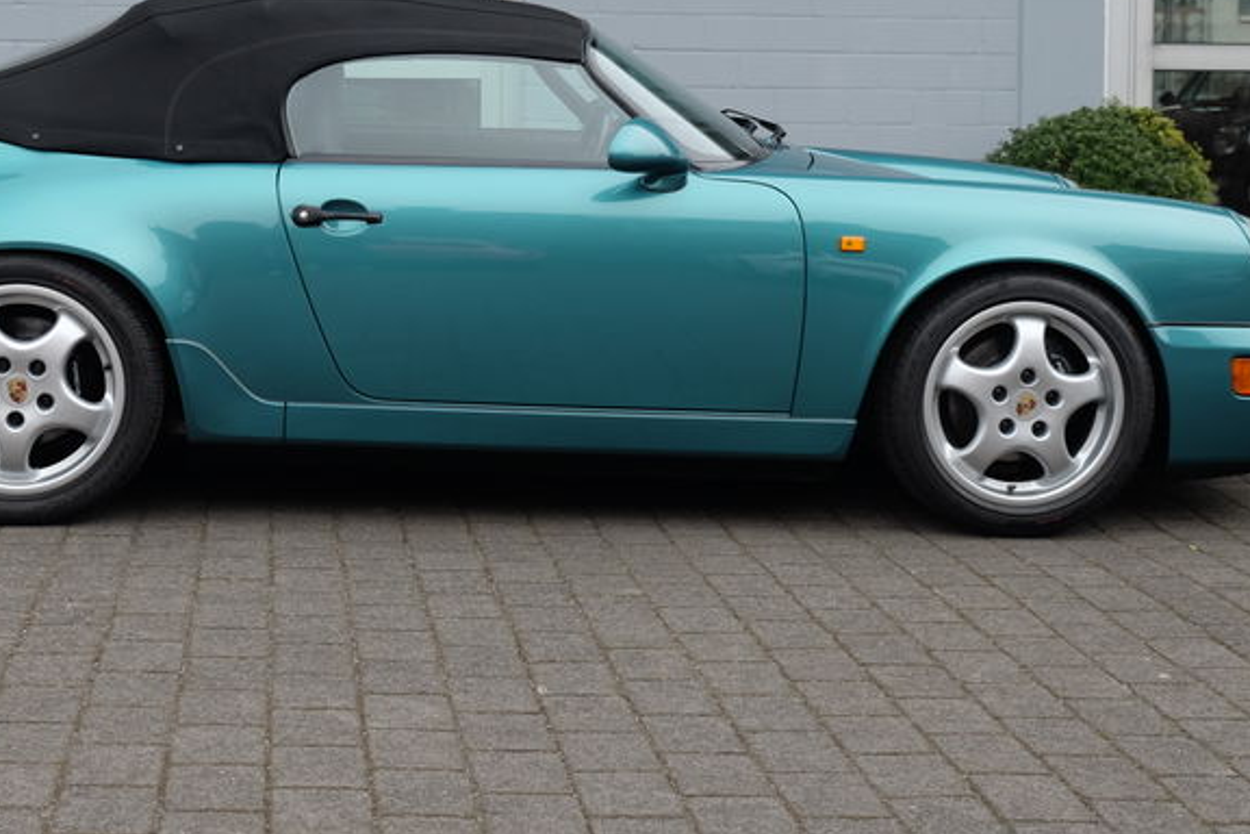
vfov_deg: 21.0
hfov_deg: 31.1
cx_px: 391
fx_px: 2222
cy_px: 152
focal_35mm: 64
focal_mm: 24.3
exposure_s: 1/150
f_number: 4
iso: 200
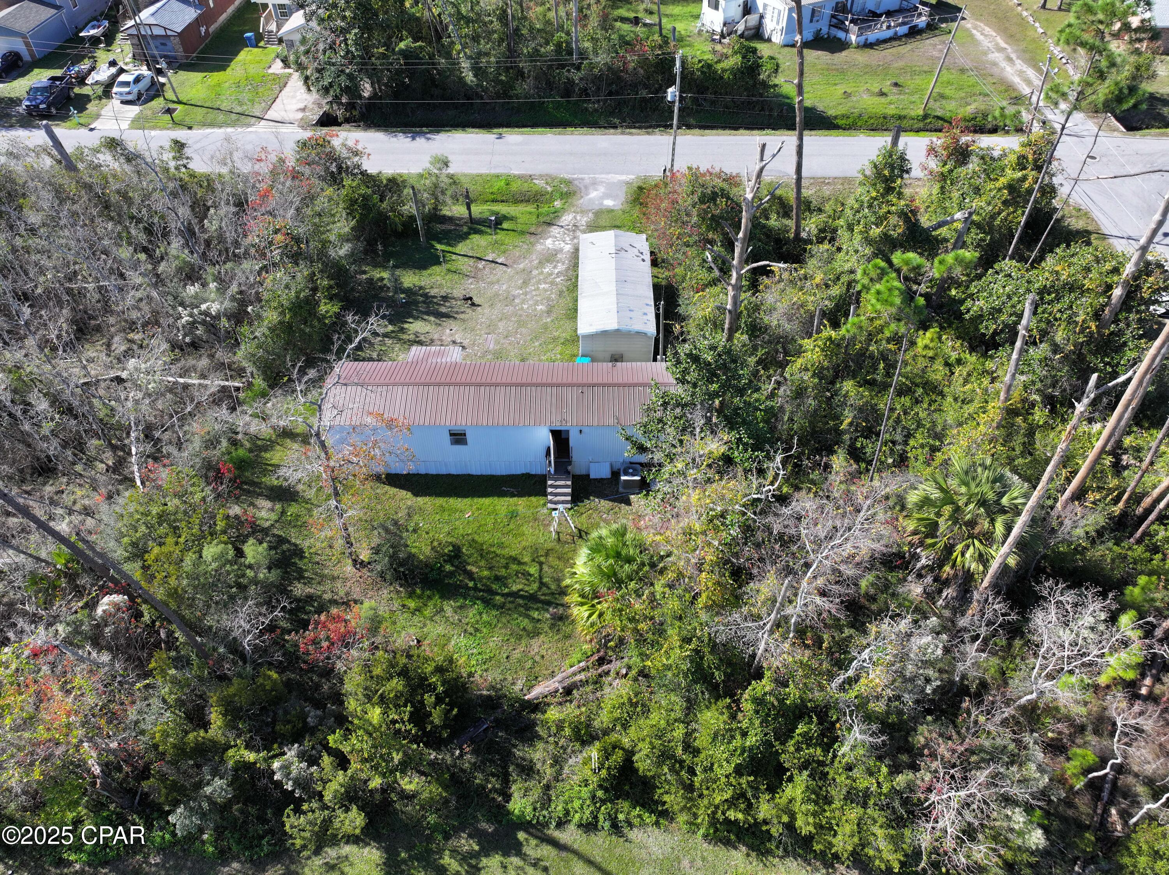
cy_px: 438
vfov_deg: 56.8
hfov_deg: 71.6
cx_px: 584
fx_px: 810
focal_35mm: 24
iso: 100
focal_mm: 12.29
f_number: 2.8
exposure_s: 1/800
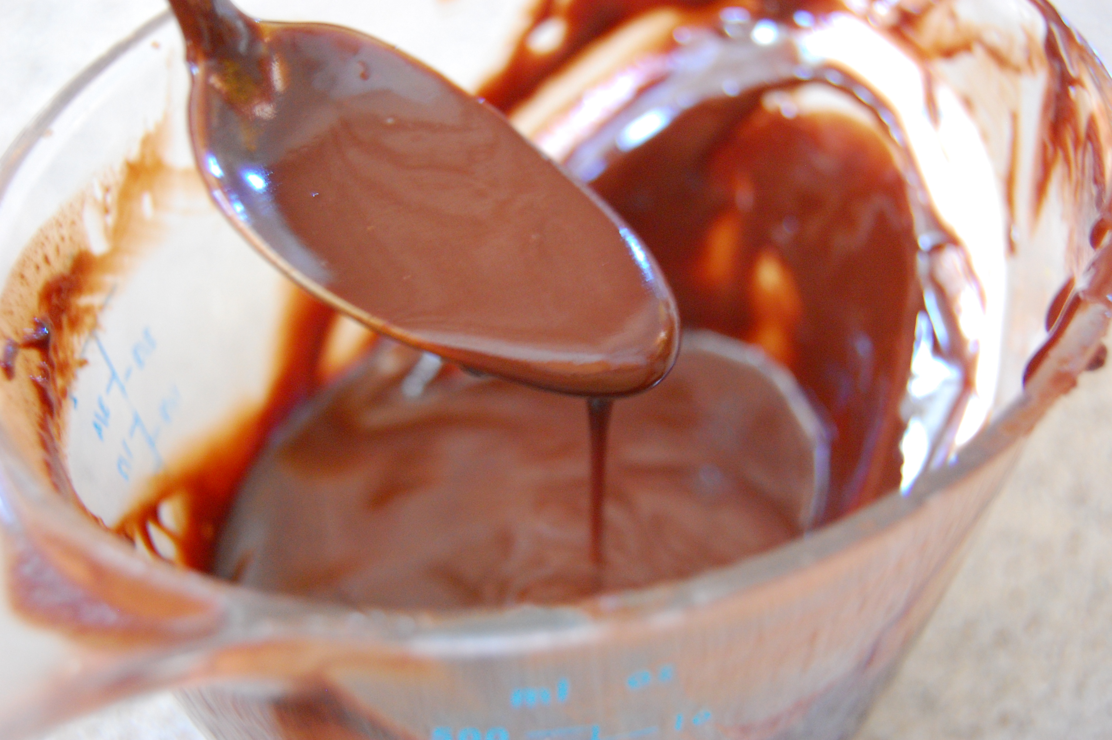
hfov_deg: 37.9
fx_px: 1620
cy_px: 370
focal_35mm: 52
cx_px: 556
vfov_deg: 25.7
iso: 1600
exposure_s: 1/13
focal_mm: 35
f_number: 4.8
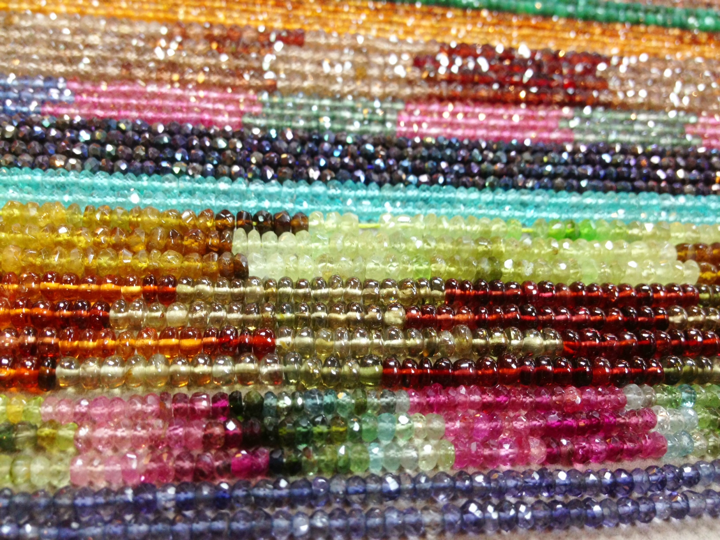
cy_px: 270
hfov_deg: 52.6
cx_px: 360
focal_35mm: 35
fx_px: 728
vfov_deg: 40.7
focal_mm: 4.28
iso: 80
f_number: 2.4
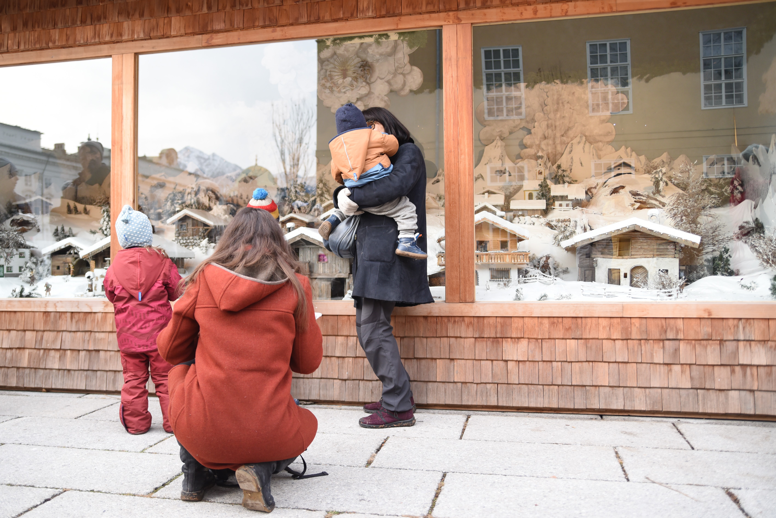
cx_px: 388
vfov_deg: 41.1
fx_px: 690
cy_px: 259
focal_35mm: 32
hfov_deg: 58.7
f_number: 2.8
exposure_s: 1/250
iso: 900
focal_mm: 32
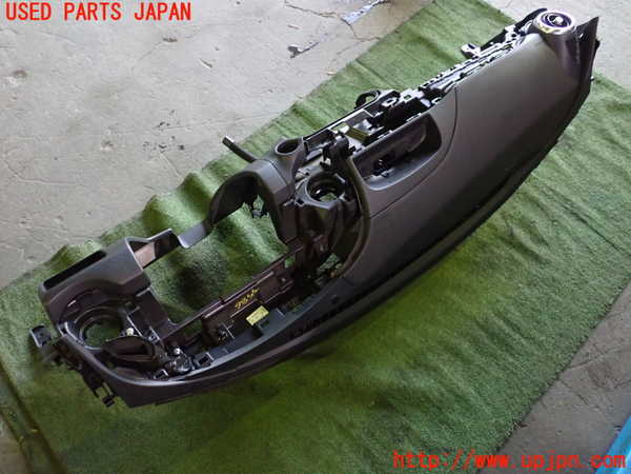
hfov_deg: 60.0
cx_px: 316
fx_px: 547
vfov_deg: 46.8
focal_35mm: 30
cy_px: 237
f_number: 2.3
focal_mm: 5.4
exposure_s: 1/30
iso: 640
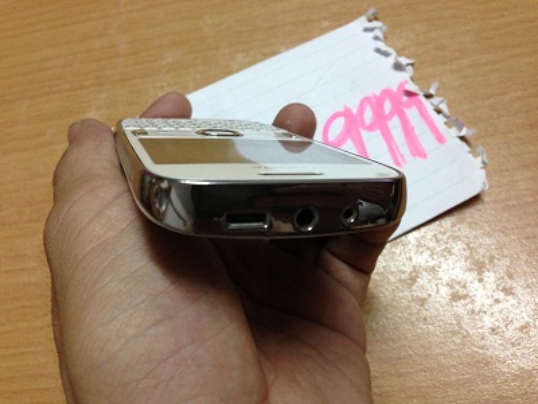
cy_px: 202
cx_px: 269
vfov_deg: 42.9
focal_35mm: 33
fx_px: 513
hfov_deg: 55.4
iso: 160
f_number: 2.4
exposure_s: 1/20
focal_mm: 4.13
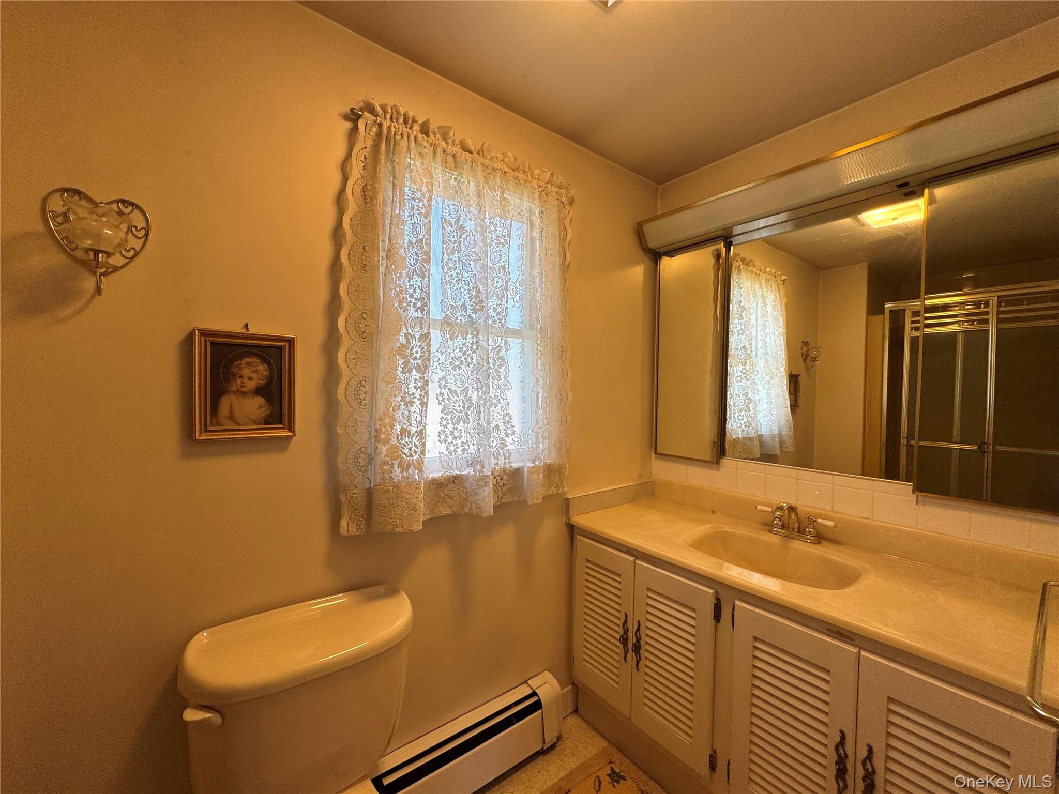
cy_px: 397
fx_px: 428
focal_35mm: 14
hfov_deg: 102.1
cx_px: 530
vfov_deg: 85.7
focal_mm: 2.22
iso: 80
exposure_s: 1/99
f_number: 2.2
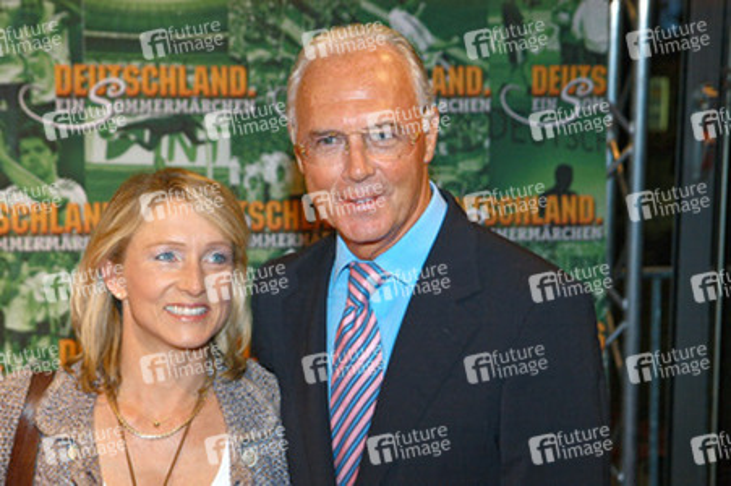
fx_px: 2009
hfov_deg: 20.6
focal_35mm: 99
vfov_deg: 13.8
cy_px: 243
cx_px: 366
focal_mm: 66
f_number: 5.3
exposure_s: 1/160
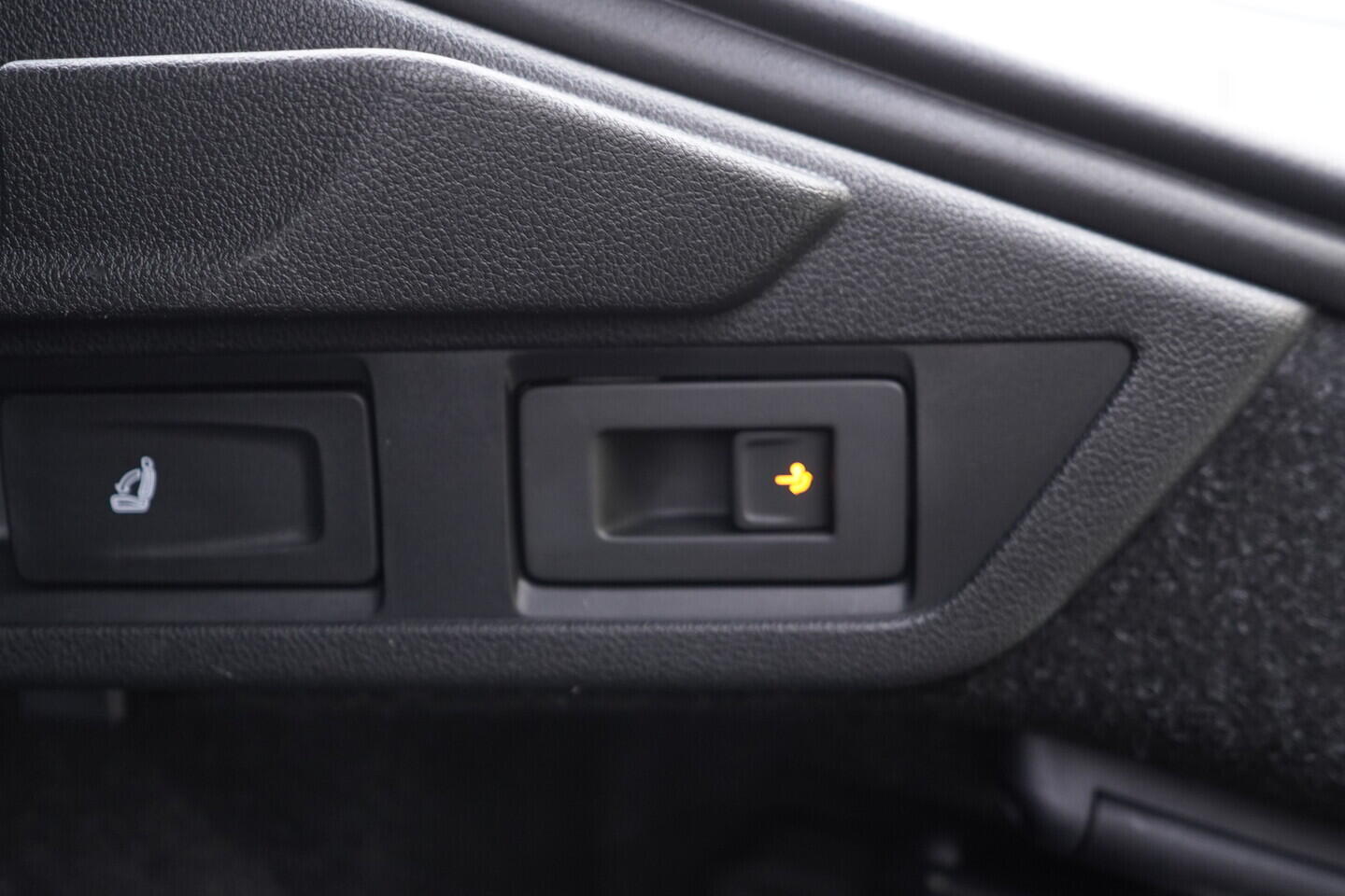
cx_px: 672
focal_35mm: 36
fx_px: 1345
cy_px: 448
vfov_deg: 36.9
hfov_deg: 53.1
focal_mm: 24
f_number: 2.8
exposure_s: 1/40
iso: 640
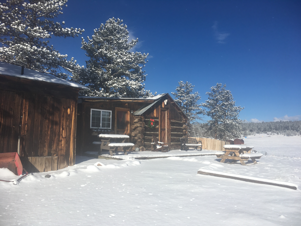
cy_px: 113
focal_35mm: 29
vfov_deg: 48.2
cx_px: 150
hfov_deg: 61.7
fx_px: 252
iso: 25
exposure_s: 1/2747
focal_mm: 4.15
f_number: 2.2
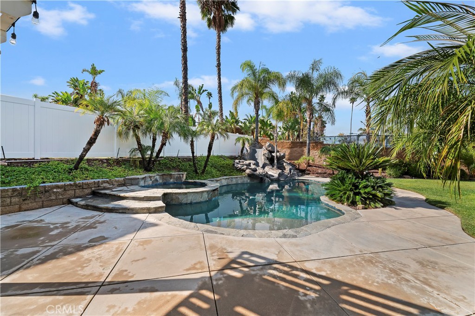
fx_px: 185
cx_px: 238
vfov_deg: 81.1
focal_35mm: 14
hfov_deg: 104.3
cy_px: 158
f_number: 16
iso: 500
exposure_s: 1/250
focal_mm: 14
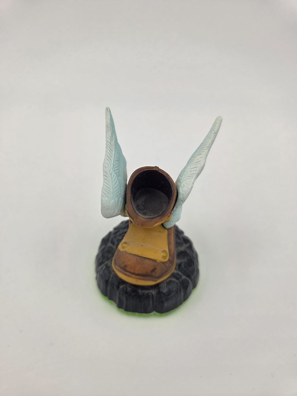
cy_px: 198
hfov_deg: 58.9
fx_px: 263
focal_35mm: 23
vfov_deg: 73.9
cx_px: 148
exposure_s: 1/250
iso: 50
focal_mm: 5.4
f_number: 1.8
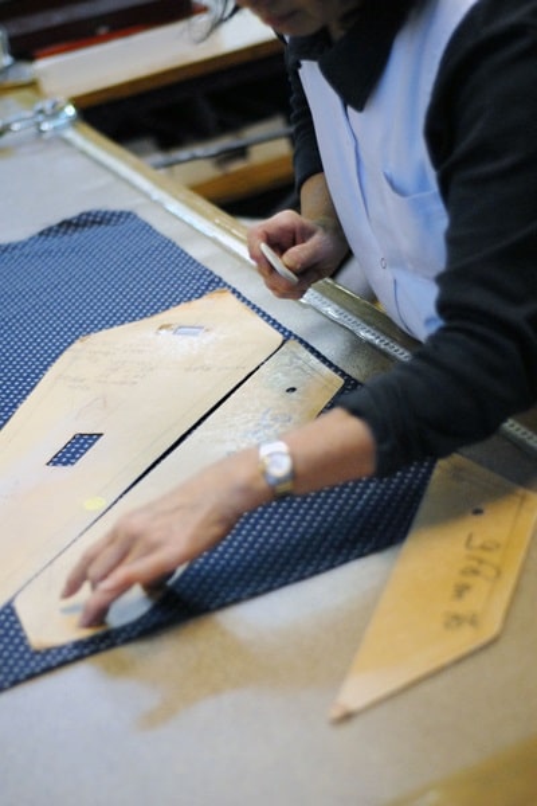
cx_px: 268
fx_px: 1678
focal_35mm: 75
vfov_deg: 27.0
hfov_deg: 18.2
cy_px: 403
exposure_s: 1/500
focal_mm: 50
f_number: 1.8
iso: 640
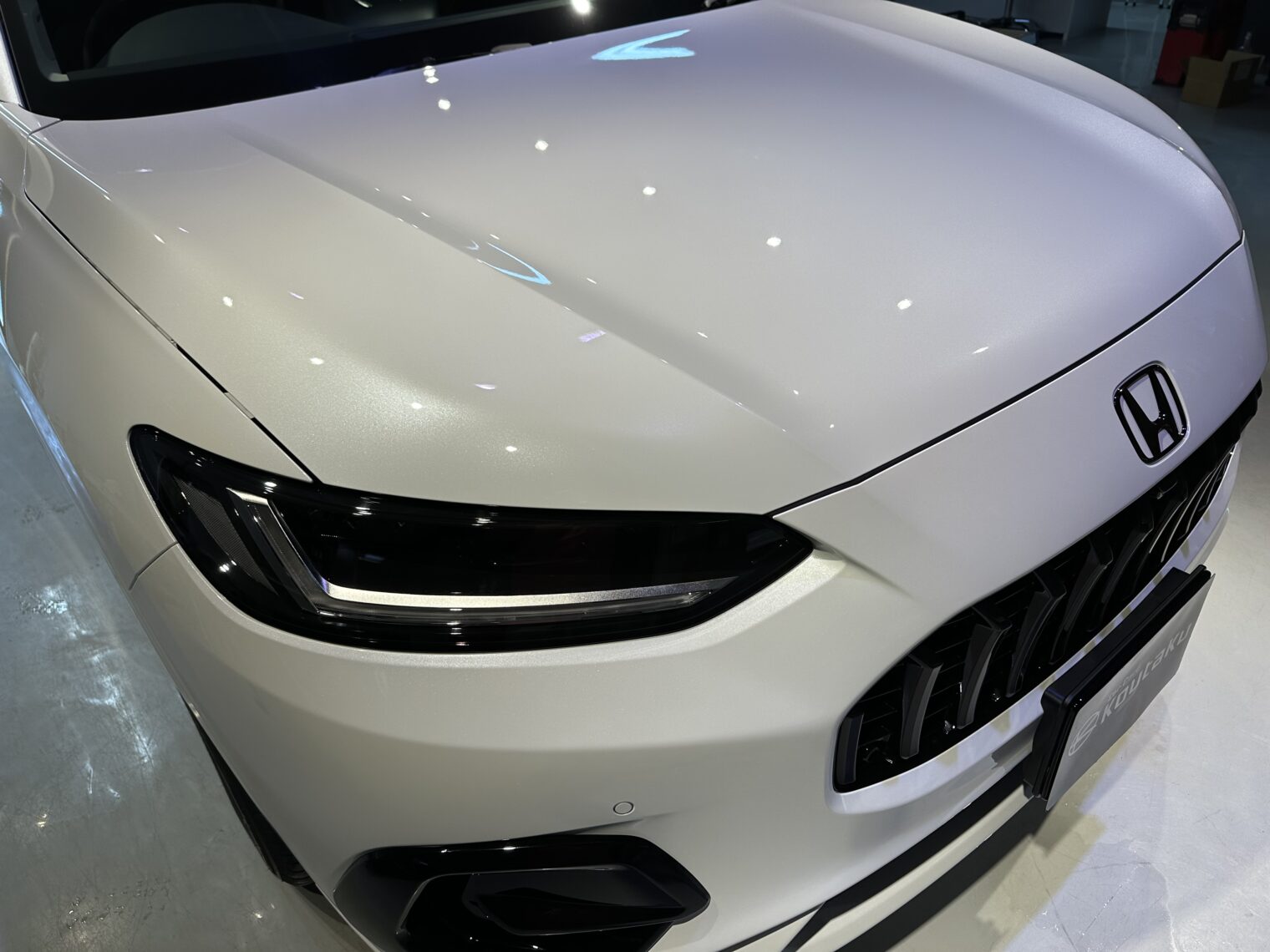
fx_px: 881
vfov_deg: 56.8
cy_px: 476
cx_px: 635
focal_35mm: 24
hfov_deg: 71.6
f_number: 1.78
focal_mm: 6.86
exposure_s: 1/317
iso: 80
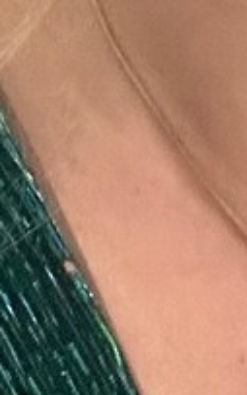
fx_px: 2432
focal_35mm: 226
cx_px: 778
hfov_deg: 5.4
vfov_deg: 8.4
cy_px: -590
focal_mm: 2.69
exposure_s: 1/25
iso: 250
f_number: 1.9
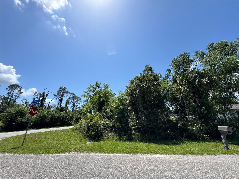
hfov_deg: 102.1
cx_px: 120
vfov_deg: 85.7
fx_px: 97
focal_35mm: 14
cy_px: 90
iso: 50
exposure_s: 1/2273
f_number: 2.2
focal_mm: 2.22
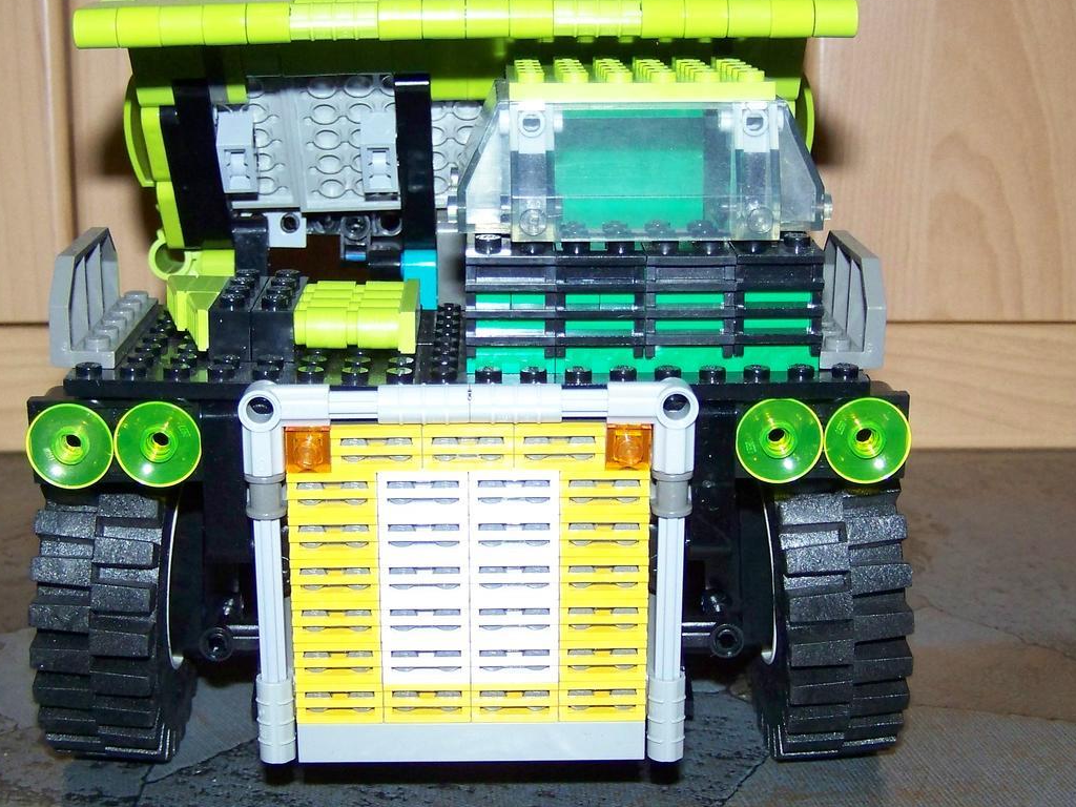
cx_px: 492
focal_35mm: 57
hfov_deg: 33.8
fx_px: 1772
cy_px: 388
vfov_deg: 25.7
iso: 200
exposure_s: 1/30
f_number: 2.8
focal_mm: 6.3
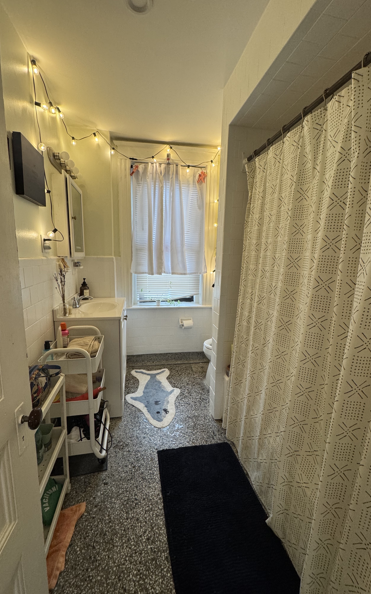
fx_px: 243
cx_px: 179
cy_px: 295
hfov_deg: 74.8
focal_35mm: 15
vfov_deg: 101.5
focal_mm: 2.22
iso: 200
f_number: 2.2
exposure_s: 1/60
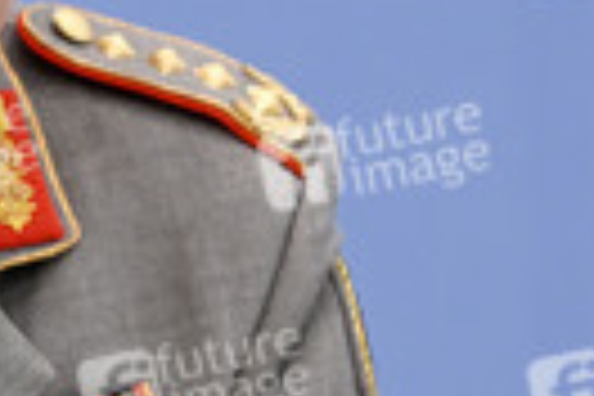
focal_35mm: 409
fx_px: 6748
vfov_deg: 3.4
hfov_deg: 5.0
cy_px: 45
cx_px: -196
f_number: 5
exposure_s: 1/640
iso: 3200
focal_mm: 120
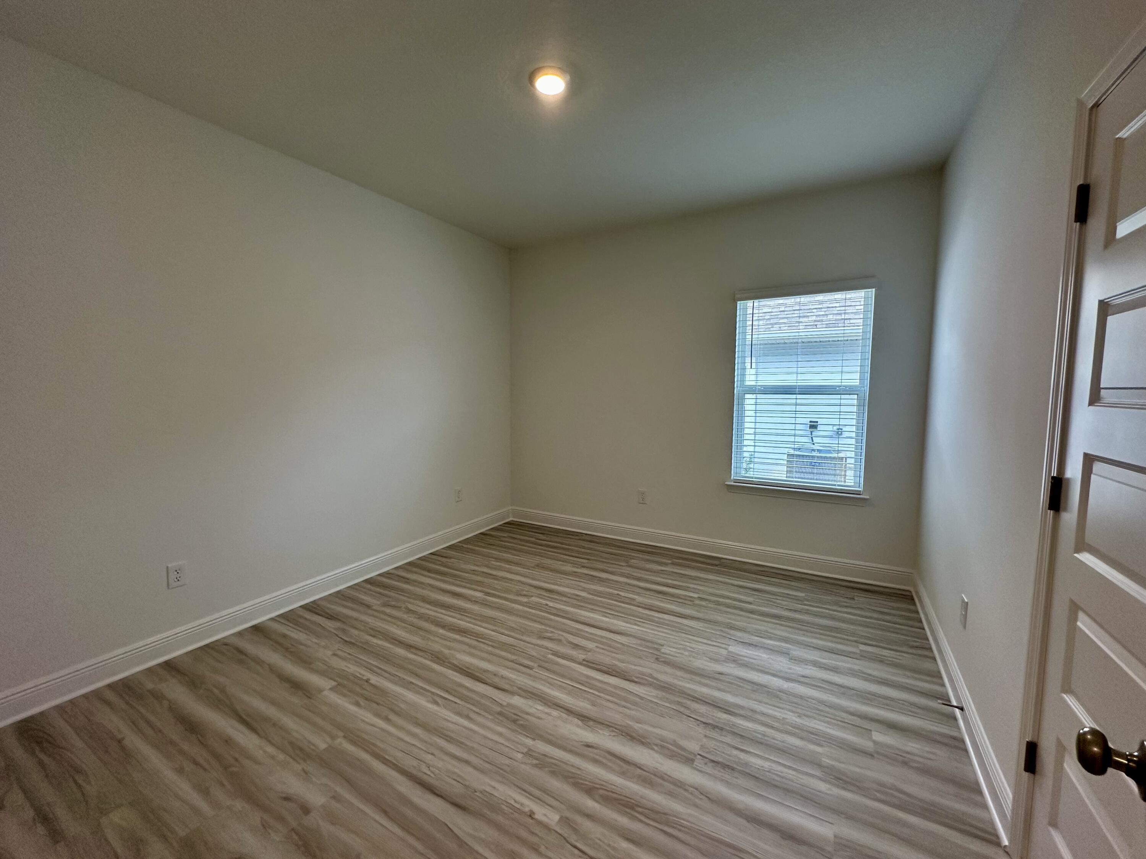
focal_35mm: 14
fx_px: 463
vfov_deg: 85.7
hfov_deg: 102.1
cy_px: 430
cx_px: 573
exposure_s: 1/120
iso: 125
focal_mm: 2.22
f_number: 2.2
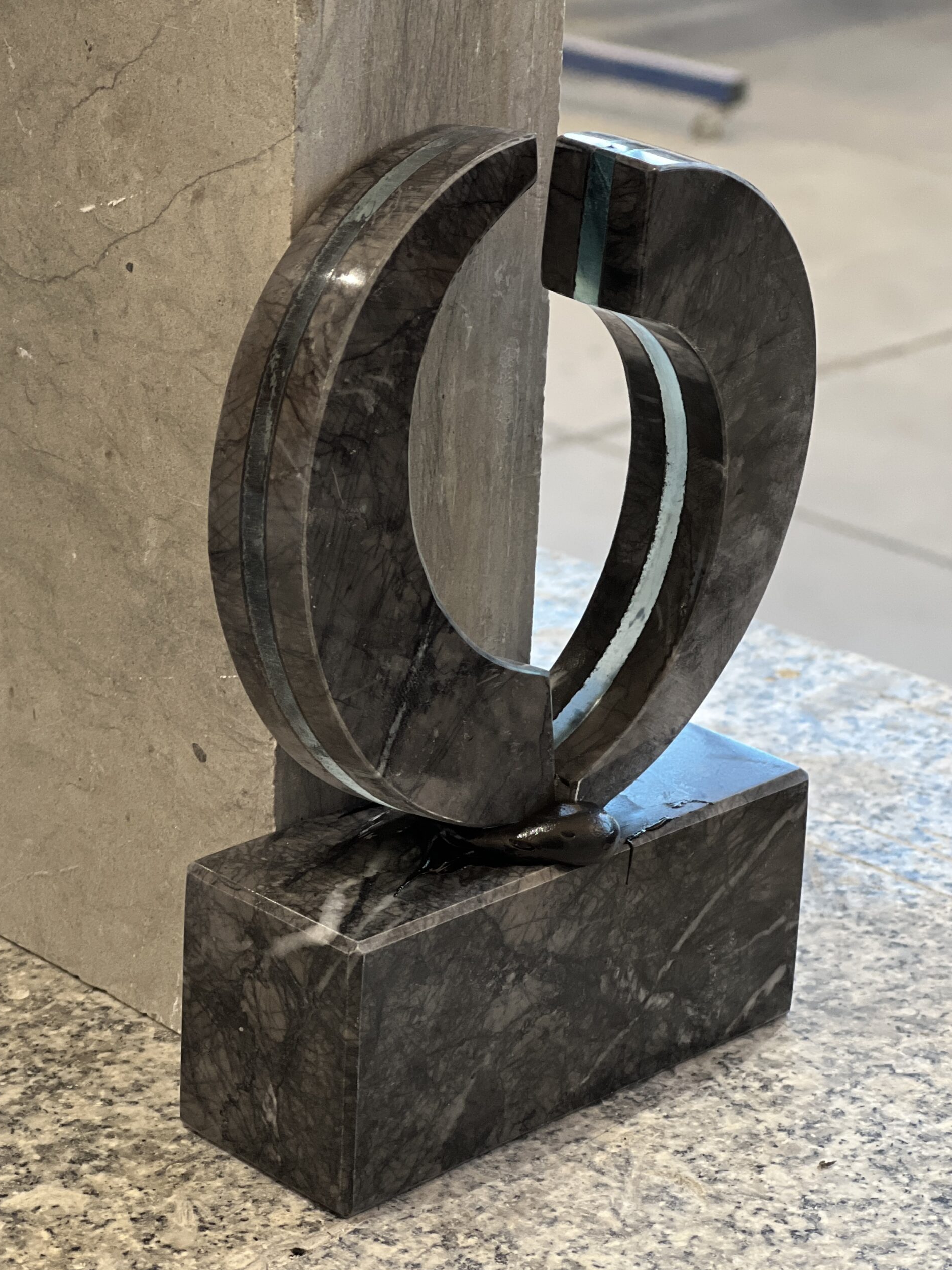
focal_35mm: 78
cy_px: 634
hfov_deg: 18.9
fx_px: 2860
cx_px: 478
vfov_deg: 25.0
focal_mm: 9
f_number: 2.8
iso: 160
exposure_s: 1/40
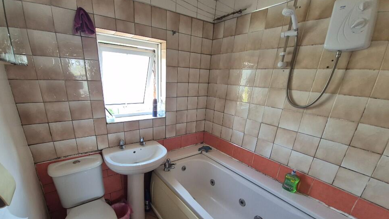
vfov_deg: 68.8
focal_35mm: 15
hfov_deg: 102.9
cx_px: 184
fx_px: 155
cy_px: 143
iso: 100
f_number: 2.2
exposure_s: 1/50
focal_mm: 1.74
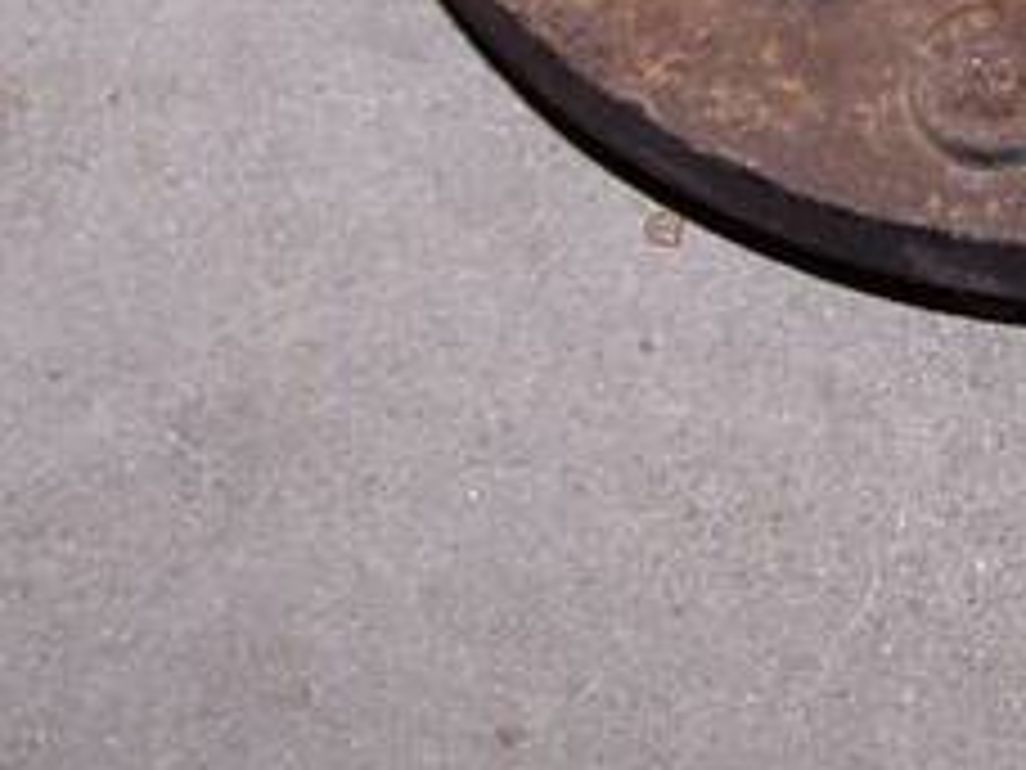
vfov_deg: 10.2
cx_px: 1238
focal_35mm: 142
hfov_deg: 13.5
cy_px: -230
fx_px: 4209
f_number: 2.8
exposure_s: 1/60
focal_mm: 6.7
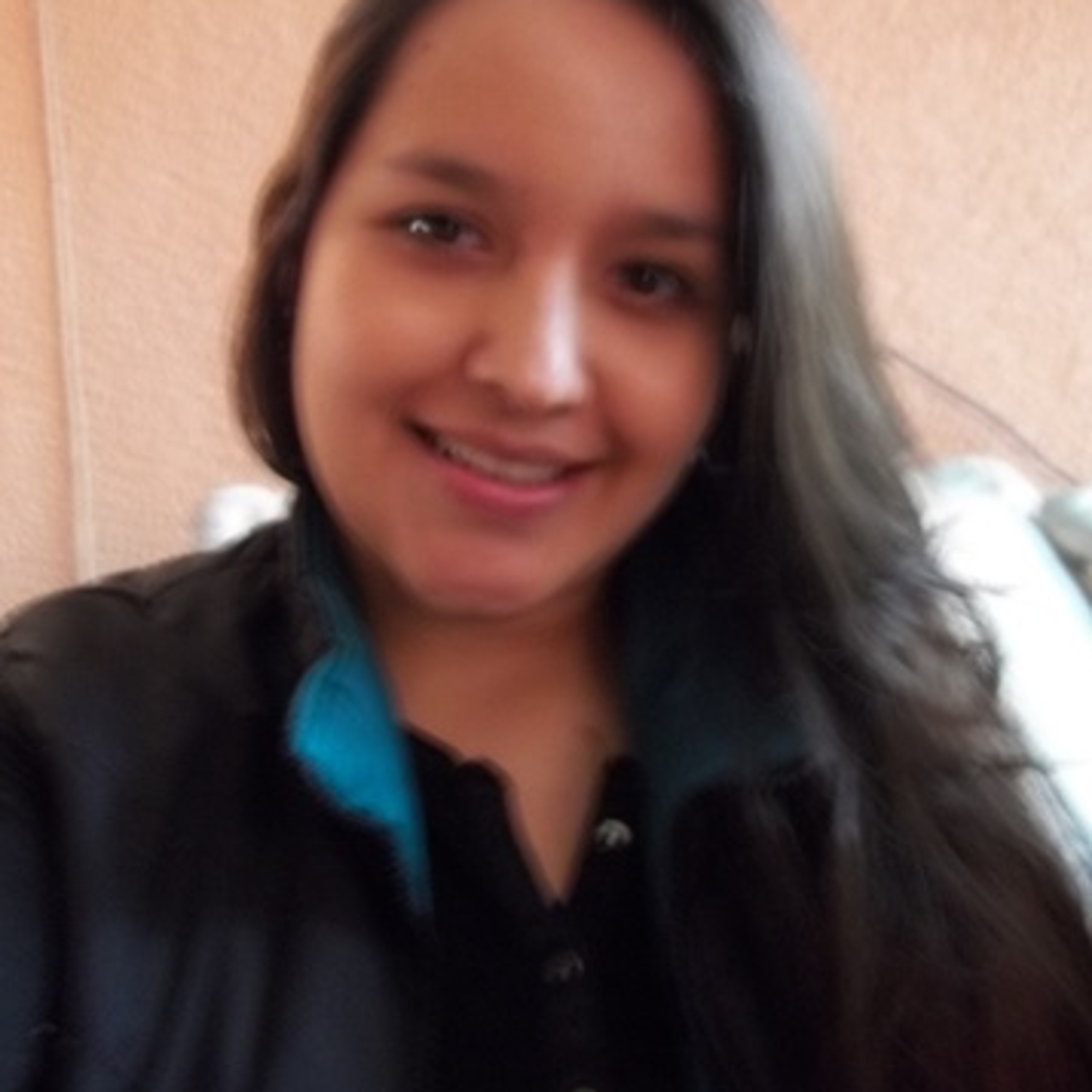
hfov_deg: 43.9
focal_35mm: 38
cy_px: 379
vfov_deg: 43.3
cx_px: 544
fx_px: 1356
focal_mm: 5.7
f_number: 2.9
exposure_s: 1/8
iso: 247
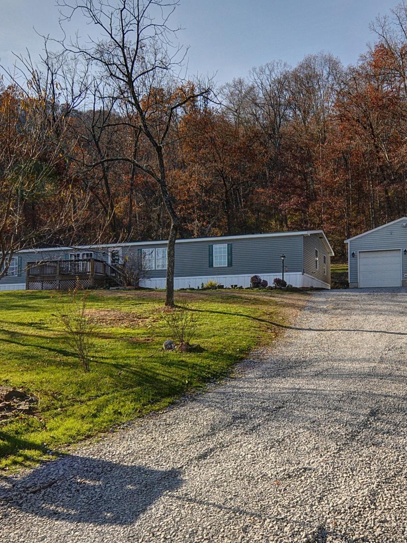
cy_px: 292
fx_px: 972
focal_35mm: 62
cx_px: 262
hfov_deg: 23.6
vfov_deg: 31.2
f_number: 10
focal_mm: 24
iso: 400
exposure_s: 1/640
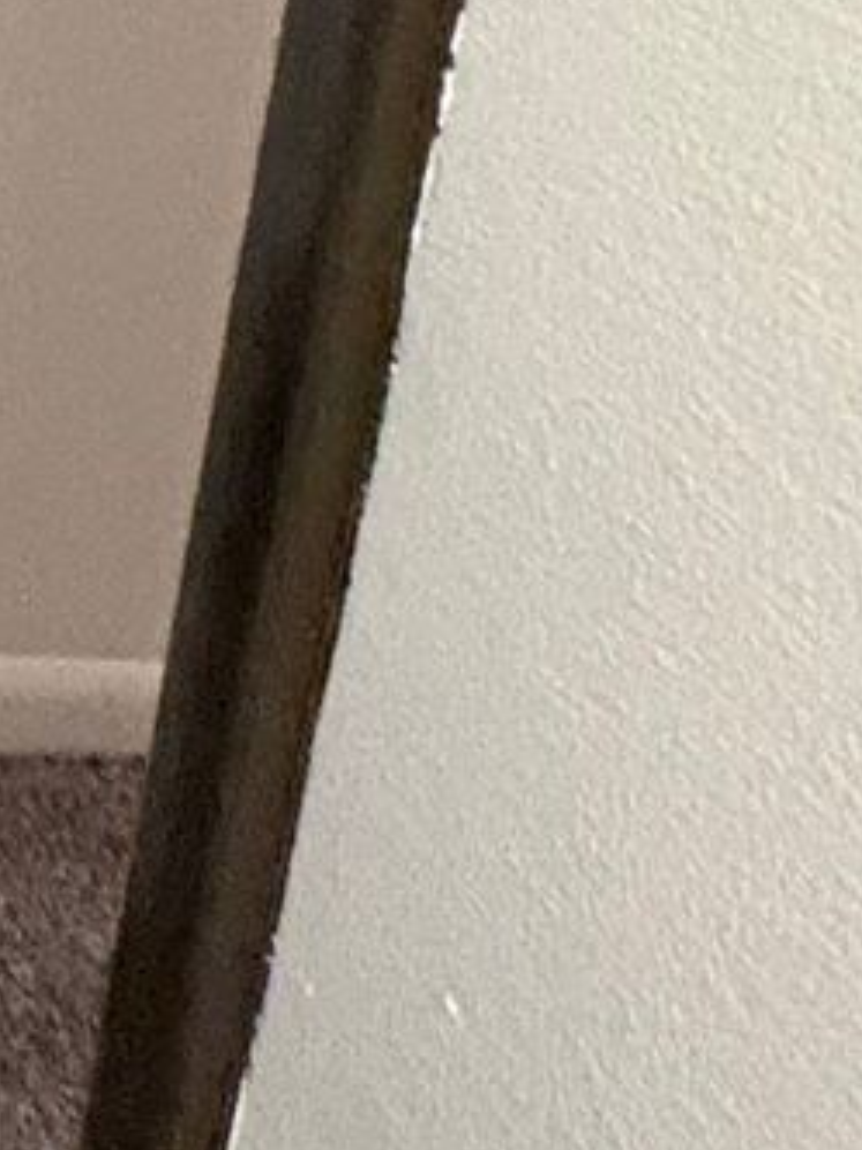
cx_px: -1340
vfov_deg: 20.0
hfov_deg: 12.8
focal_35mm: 81
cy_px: -689
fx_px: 2689
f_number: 2.2
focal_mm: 2.22
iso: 1000
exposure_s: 1/60
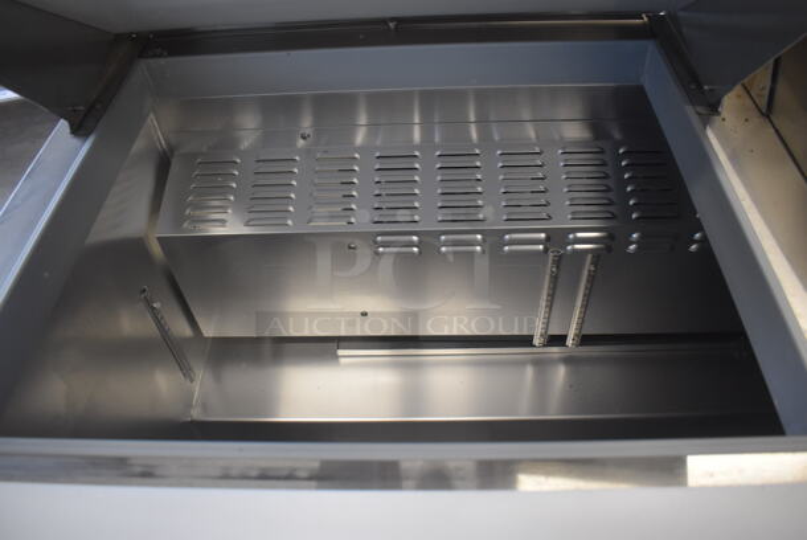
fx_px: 606
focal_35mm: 27
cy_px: 270
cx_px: 404
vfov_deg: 48.0
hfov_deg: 67.3
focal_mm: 18
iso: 1600
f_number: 3.5
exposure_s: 1/125
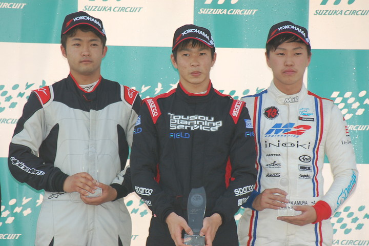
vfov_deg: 5.4
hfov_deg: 8.1
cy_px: 123
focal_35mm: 255
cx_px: 184
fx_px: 2614
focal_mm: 170
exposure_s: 1/180
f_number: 6.7
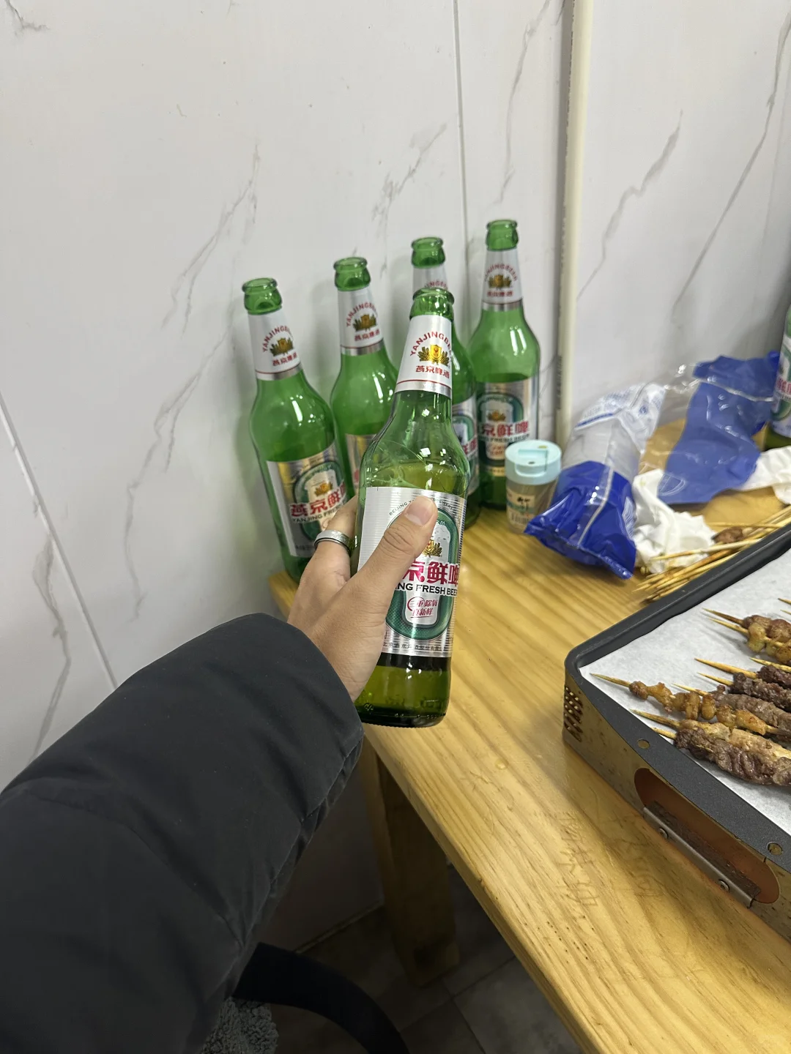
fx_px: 731
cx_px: 396
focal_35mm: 24
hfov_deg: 56.8
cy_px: 527
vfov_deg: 71.6
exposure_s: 1/50
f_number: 1.78
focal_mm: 6.86
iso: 250
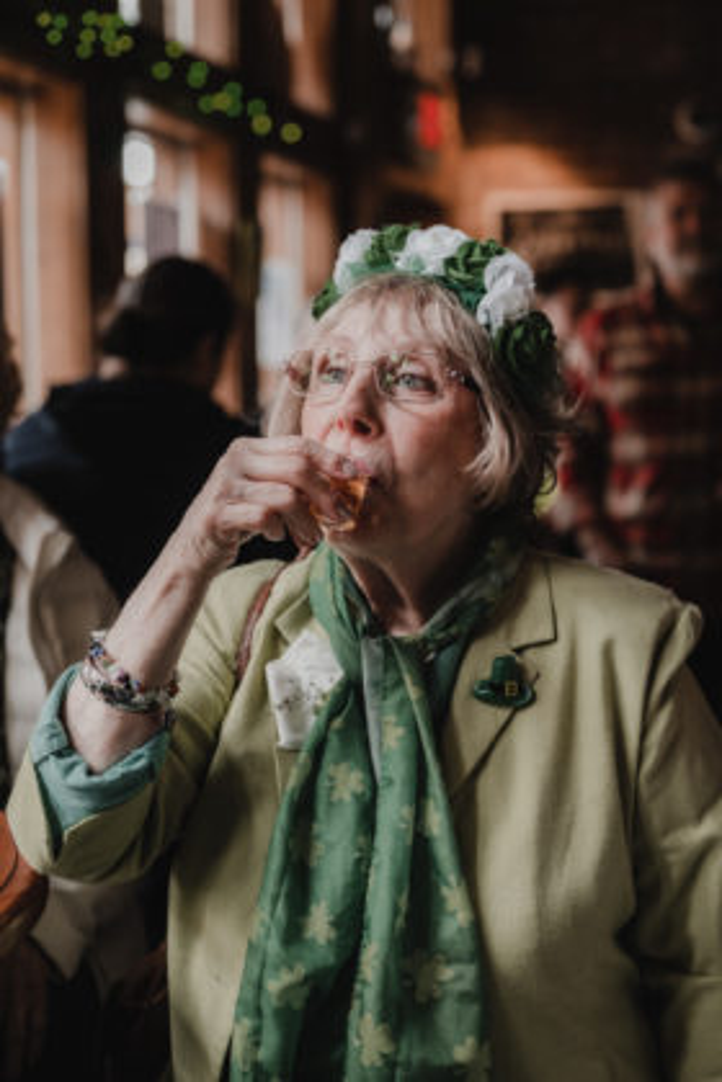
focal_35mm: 50
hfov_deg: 27.0
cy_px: 541
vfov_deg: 39.6
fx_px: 1504
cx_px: 361
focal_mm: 50
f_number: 2.8
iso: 800
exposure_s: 1/125
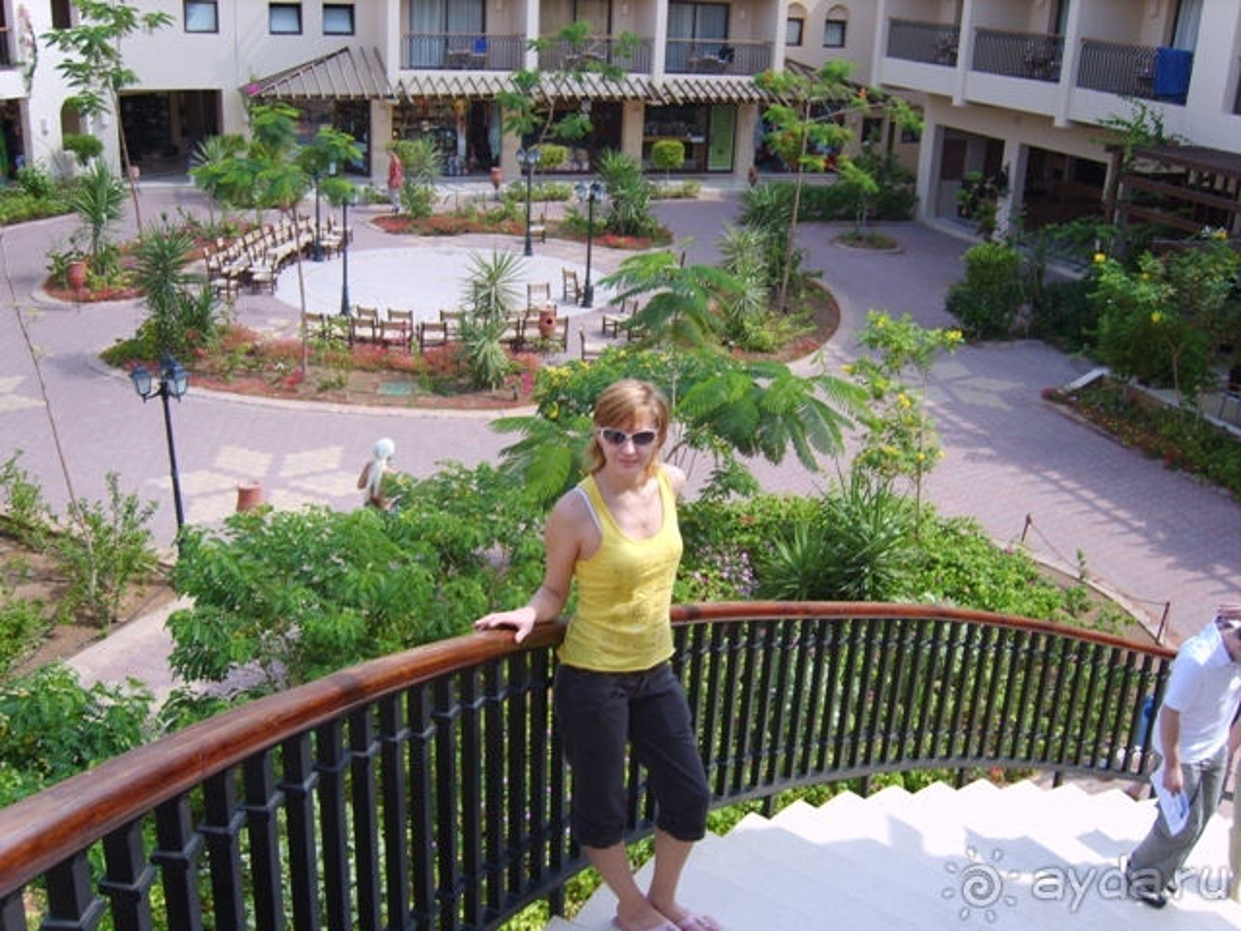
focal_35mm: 35
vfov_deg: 40.7
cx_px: 620
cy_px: 466
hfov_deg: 52.6
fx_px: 1255
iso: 50
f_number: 2.8
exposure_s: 1/350
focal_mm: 7.4
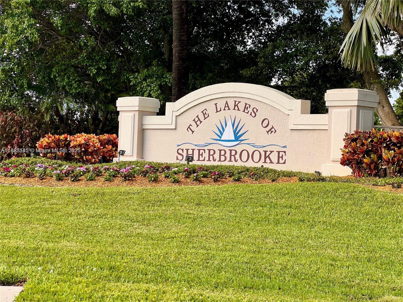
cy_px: 151
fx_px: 896
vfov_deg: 19.1
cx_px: 202
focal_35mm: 77
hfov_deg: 25.3
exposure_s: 1/221
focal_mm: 9
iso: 32
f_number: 2.8
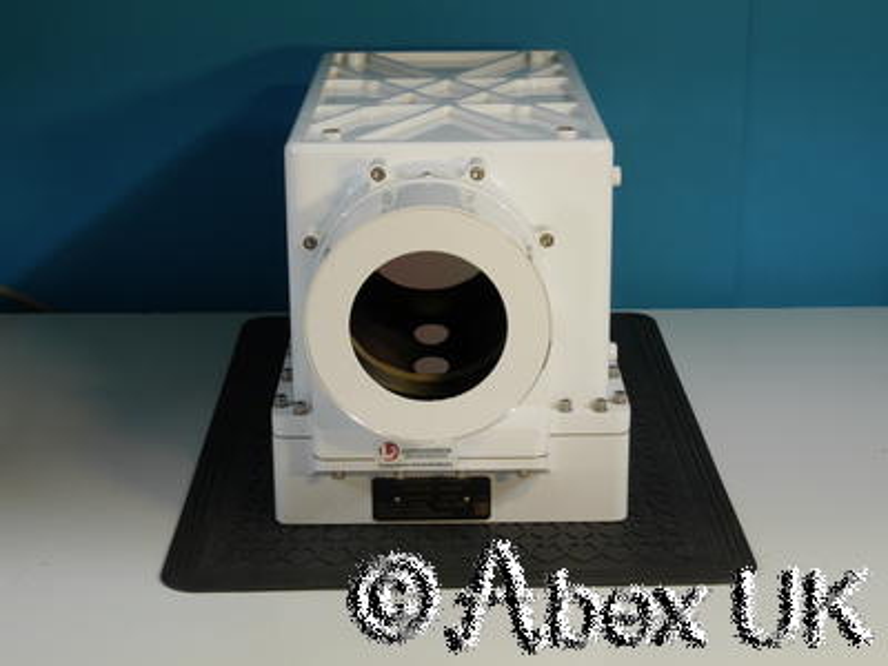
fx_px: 1744
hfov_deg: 28.6
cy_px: 333
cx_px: 444
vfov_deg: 21.6
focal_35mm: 68
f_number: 13
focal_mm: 34
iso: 400
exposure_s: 1/5
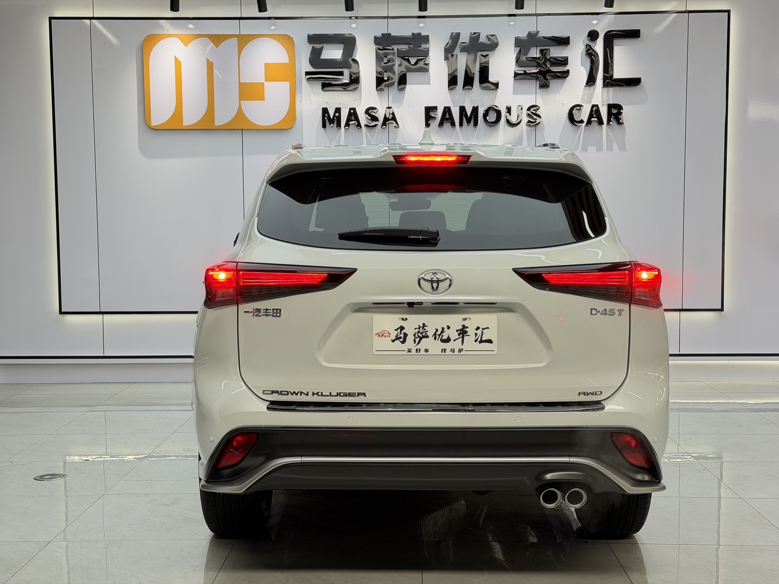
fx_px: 1080
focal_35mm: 48
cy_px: 292
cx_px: 390
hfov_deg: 39.7
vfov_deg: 30.3
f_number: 1.78
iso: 80
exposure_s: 1/122
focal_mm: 6.76
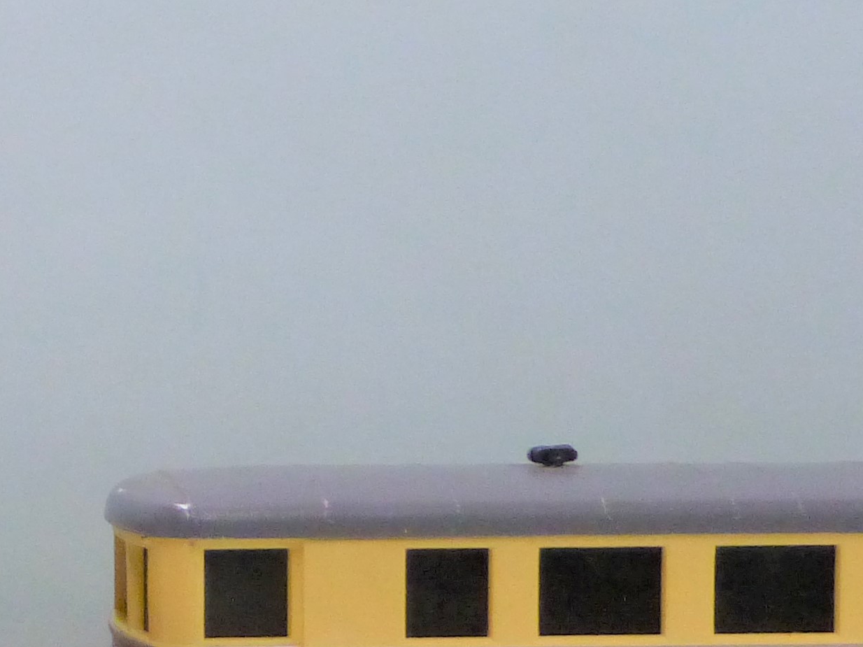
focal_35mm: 102
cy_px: 406
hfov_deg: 18.7
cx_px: -3
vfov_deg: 14.5
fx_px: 2542
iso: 400
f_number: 3.6
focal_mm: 5.4
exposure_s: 1/40
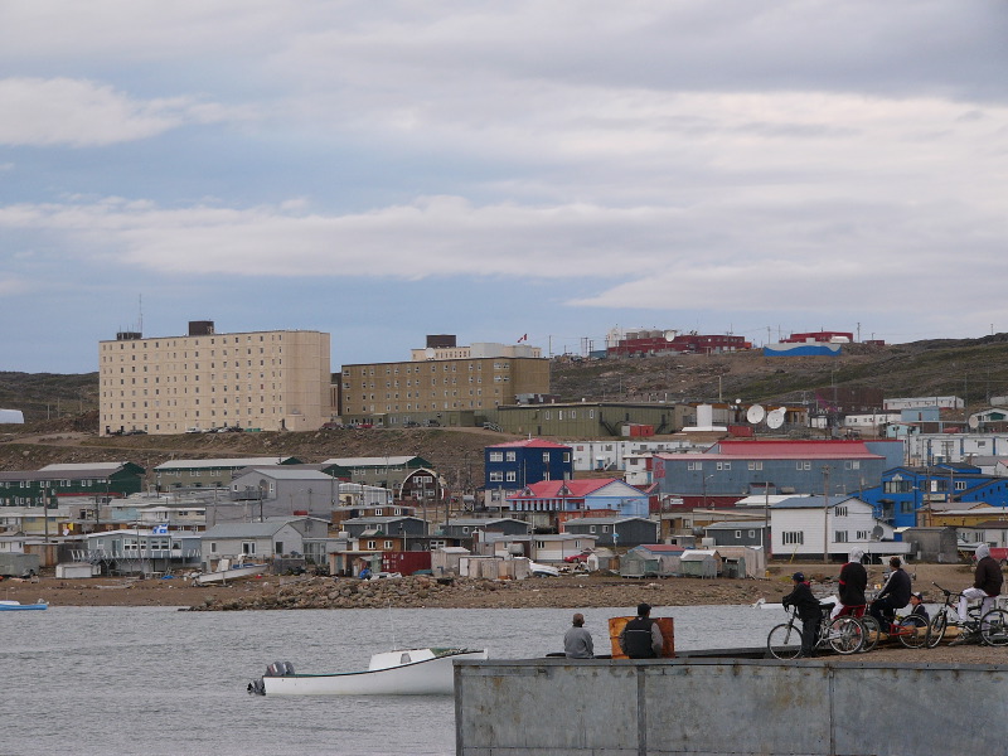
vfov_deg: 11.1
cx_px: 504
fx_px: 3873
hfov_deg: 14.8
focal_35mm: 133
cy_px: 378
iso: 50
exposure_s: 1/125
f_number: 3.7
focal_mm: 22.2
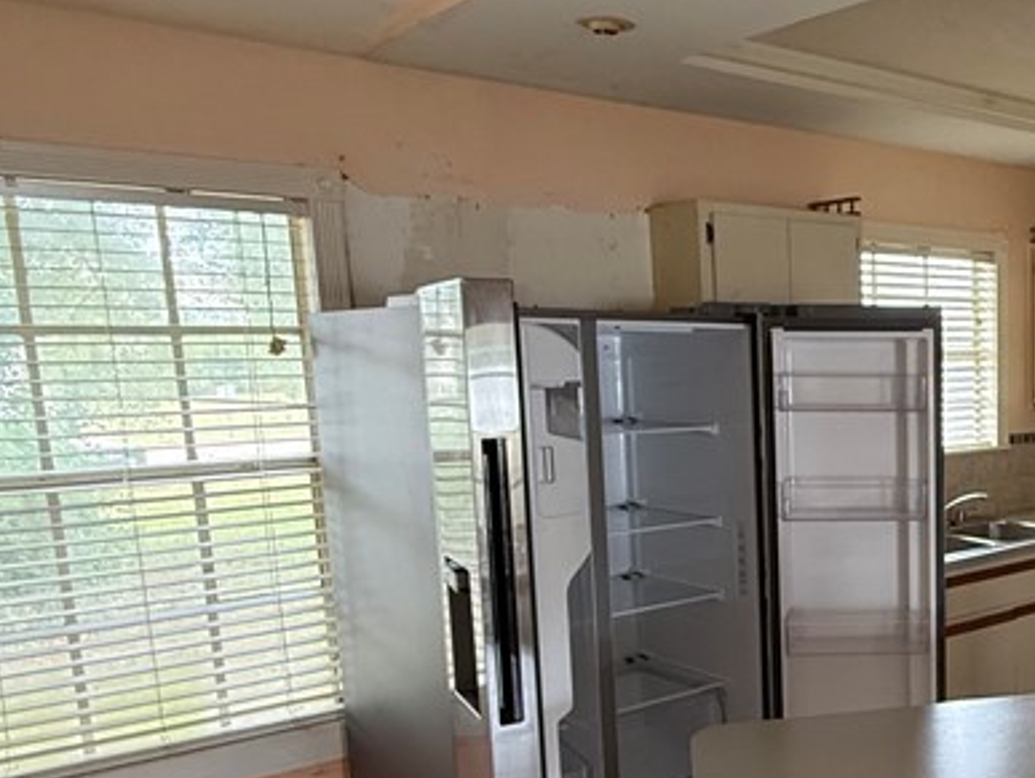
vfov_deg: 38.3
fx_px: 1107
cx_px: 1008
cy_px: 516
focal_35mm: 37
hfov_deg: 43.7
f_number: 2.2
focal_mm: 2.22
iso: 320
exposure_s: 1/84
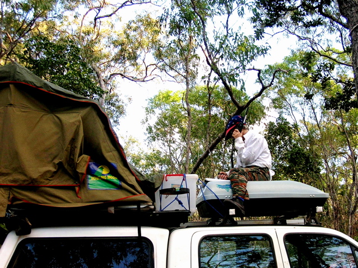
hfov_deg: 51.4
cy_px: 134
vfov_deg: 39.6
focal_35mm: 36
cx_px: 179
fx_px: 372
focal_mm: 6
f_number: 2.7
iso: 50
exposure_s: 1/94.4
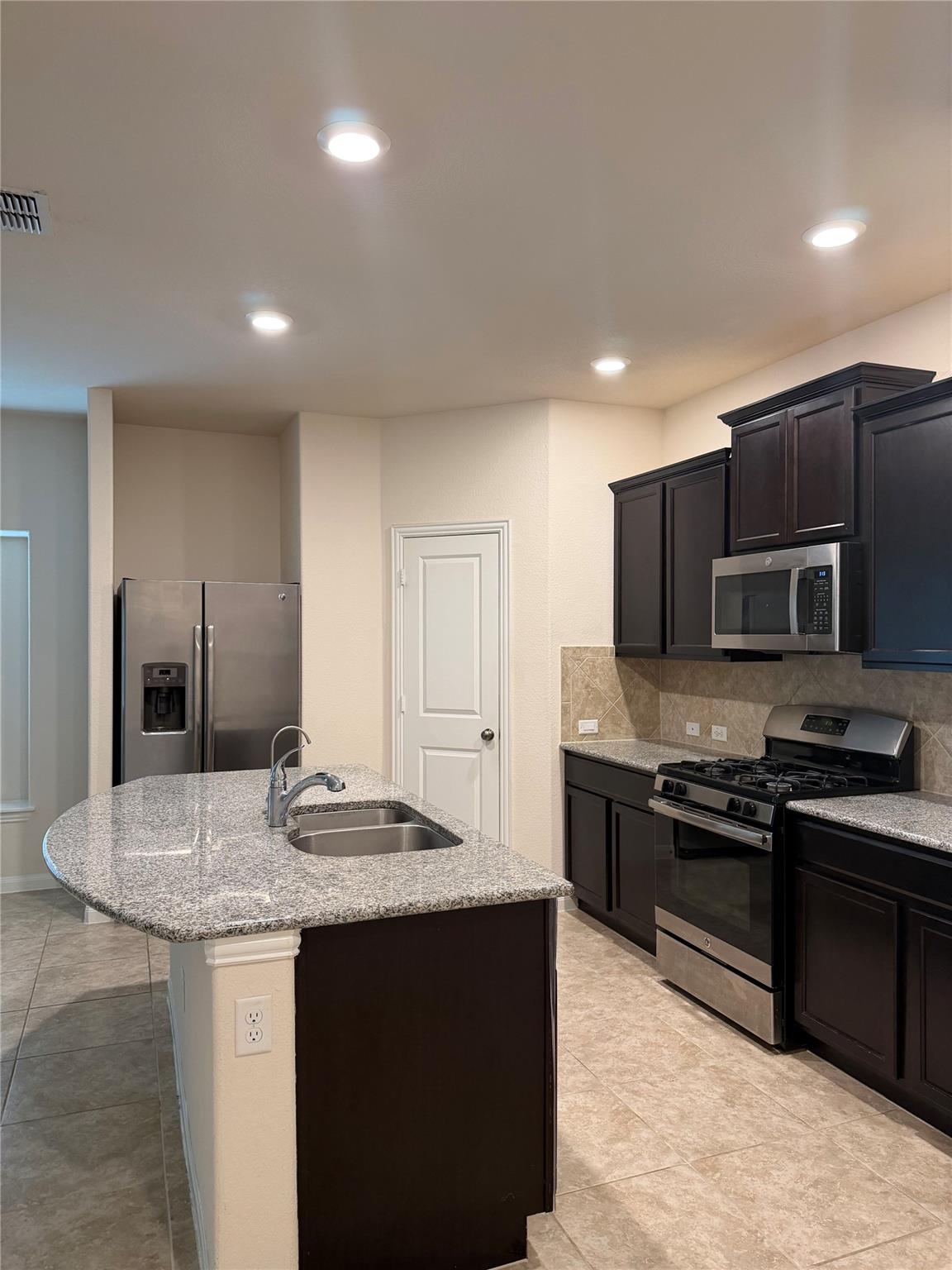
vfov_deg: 71.6
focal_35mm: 24
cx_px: 476
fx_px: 880
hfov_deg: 56.8
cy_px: 635
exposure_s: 1/60
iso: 200
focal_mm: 6.76
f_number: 1.78
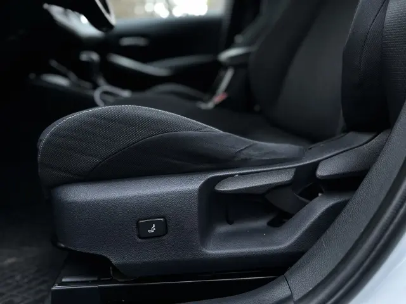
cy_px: 152
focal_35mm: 24
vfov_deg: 56.8
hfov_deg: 71.6
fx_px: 281
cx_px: 203
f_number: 1.78
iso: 250
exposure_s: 1/60
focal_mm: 6.86
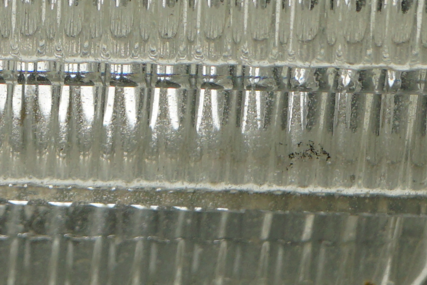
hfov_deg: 5.6
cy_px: -126
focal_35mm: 369
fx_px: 4378
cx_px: -60
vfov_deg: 3.7
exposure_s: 1/200
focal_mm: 59
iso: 200
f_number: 8
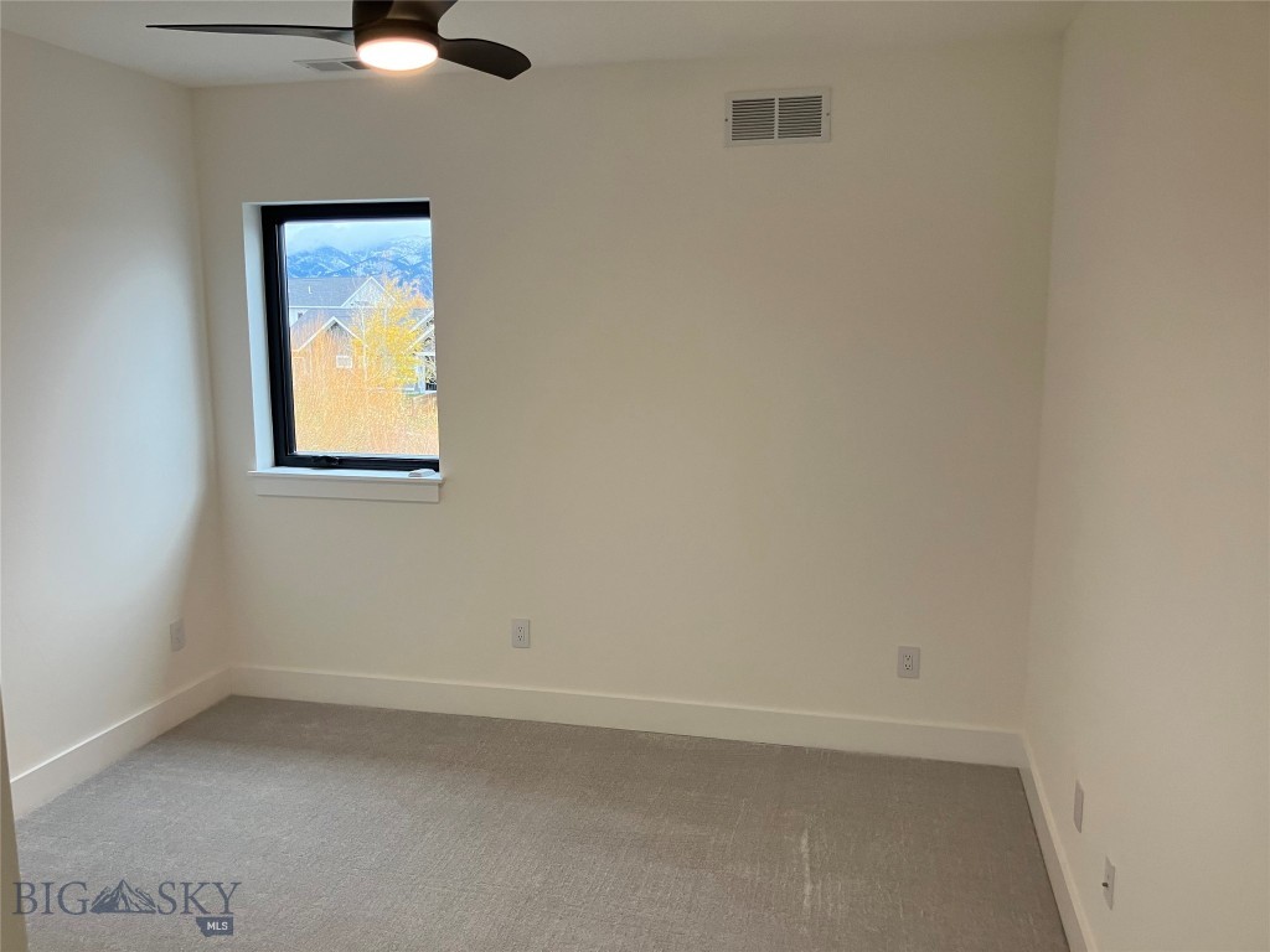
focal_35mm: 28
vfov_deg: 49.7
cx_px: 635
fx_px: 1027
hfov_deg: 63.4
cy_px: 476
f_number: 1.8
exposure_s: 1/60
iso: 64
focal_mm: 3.99
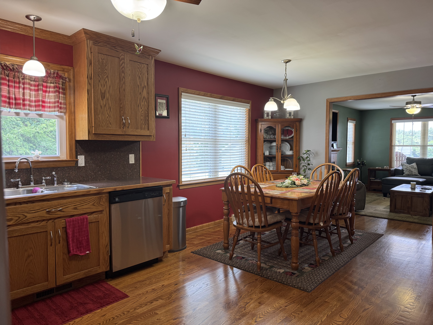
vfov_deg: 56.8
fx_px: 300
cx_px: 216
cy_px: 162
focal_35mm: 24
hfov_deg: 71.6
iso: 125
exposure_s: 1/60
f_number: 1.78
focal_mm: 6.76
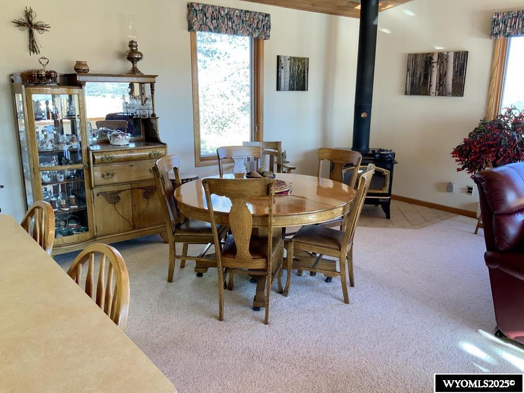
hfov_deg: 61.7
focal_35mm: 29
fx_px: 439
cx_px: 262
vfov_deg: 48.2
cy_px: 196
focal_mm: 3
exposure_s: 1/60
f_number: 1.8
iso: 40
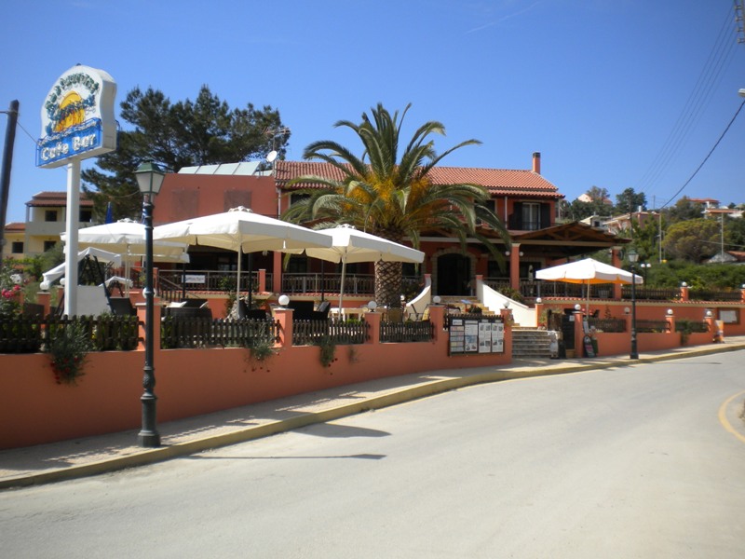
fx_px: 753
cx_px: 372
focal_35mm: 35
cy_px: 280
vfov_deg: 40.7
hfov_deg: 52.6
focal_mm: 6.3
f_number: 4.6
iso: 80
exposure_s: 1/703
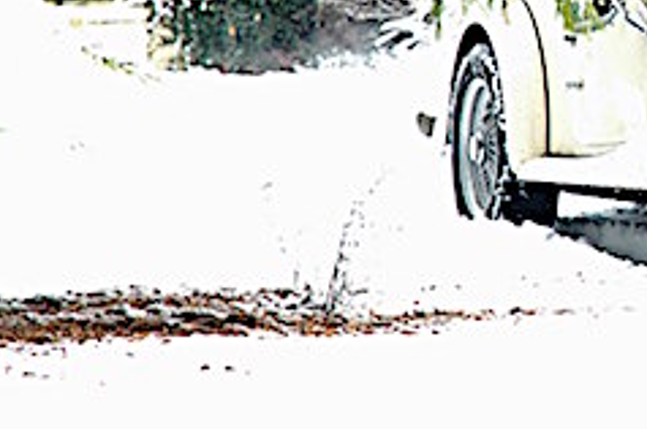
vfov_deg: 4.3
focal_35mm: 319
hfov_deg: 6.4
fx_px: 5725
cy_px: -54
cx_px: 870
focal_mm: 70
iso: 500
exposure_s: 1/125
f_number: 5.6
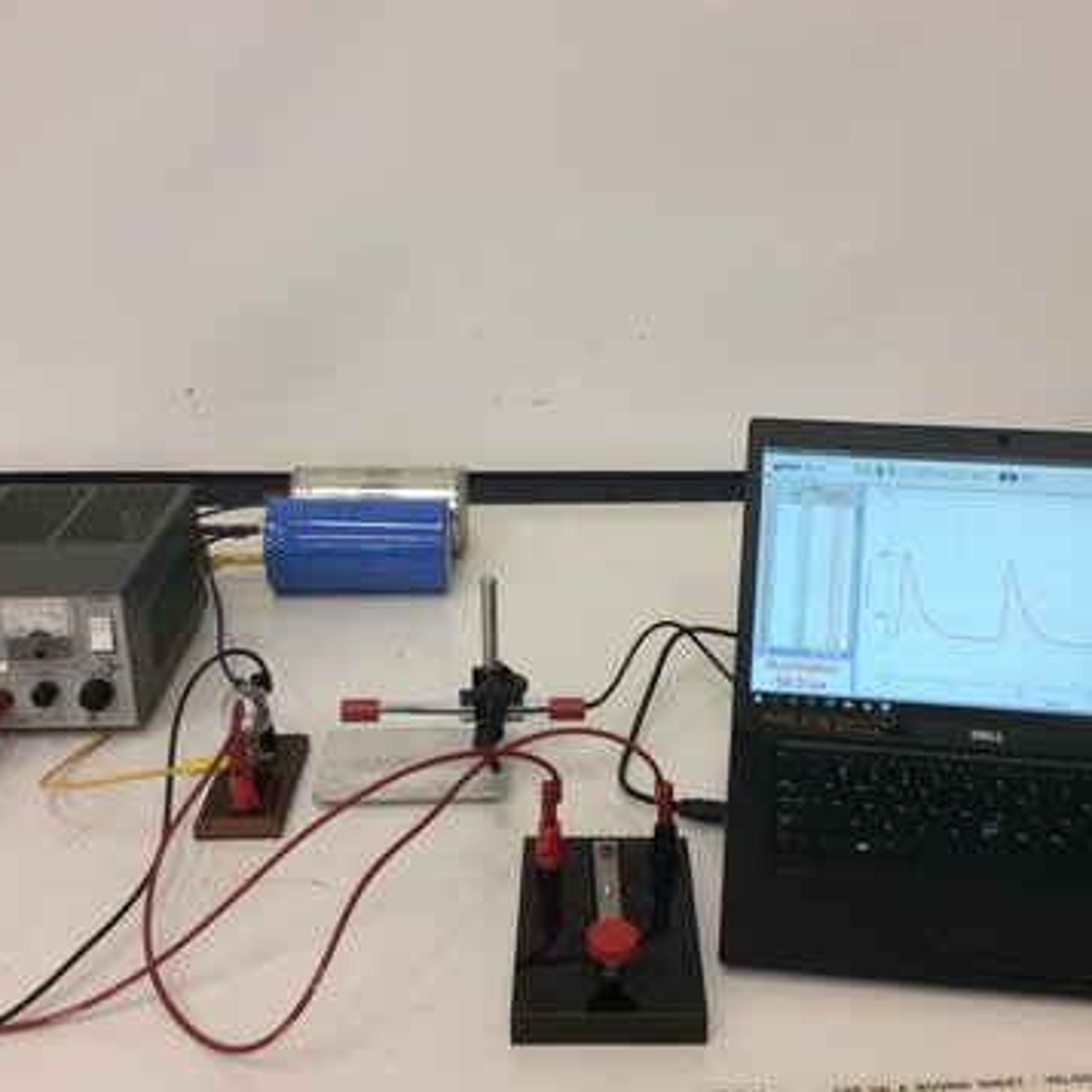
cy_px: 546
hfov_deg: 43.8
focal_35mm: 38
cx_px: 606
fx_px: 1356
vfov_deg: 43.9
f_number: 2.4
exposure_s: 1/24
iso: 50
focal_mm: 3.3
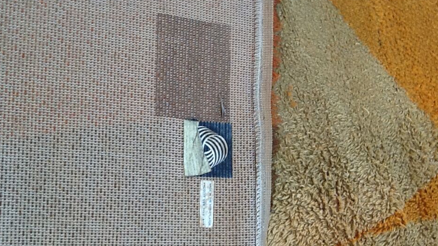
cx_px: 218
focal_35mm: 49
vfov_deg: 24.3
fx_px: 569
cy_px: 161
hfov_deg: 42.1
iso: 50
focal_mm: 2.03
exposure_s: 1/120
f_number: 2.4
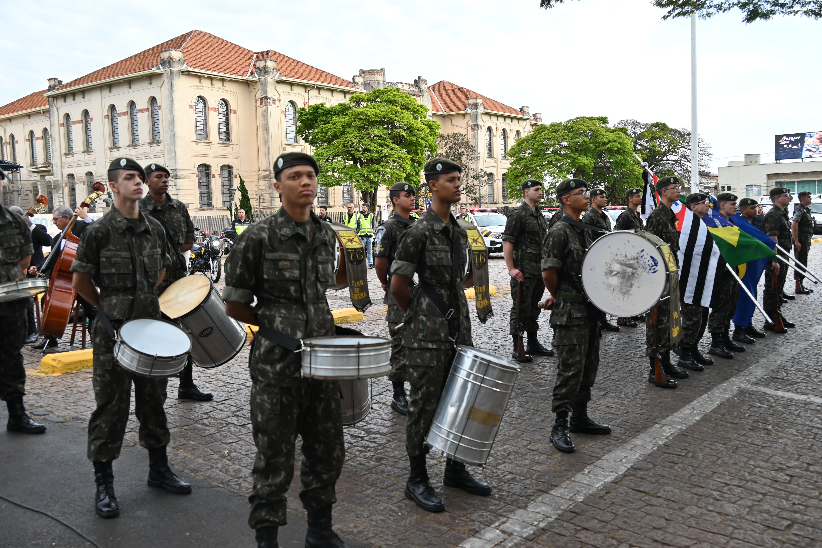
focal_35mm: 34
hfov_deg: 55.8
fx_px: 777
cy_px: 274
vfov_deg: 38.9
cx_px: 411
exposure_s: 1/250
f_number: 5
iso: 200
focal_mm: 34
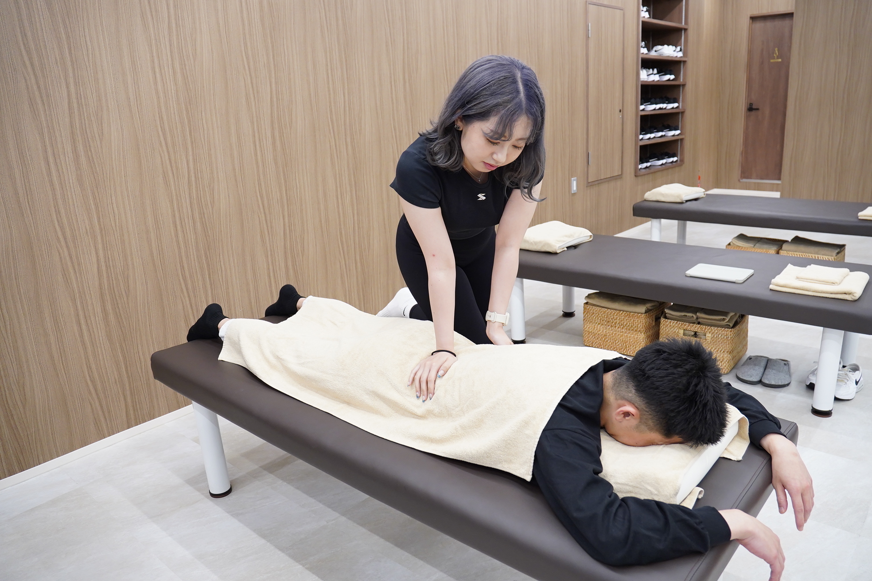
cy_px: 290
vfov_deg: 51.3
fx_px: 606
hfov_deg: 71.5
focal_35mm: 25
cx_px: 436
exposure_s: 1/125
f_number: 3.2
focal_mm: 17
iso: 1000
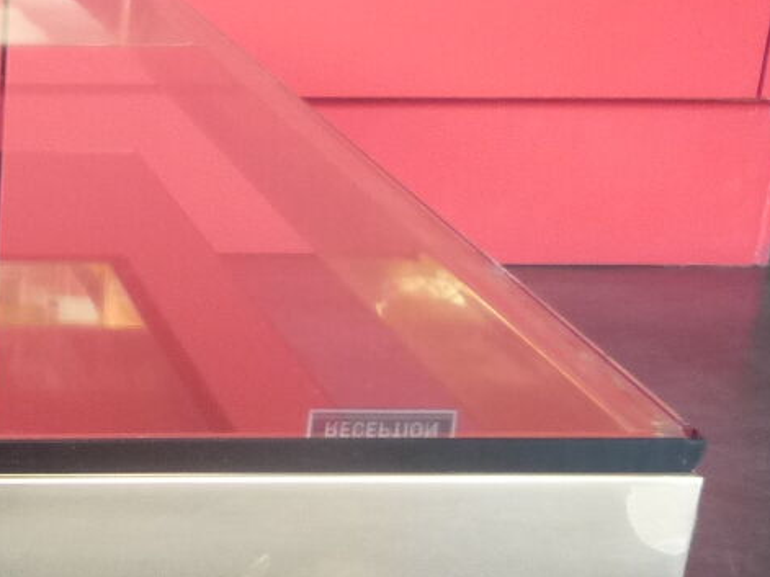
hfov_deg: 17.9
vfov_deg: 13.9
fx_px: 2268
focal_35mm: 102
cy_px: 767
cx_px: -252
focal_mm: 5.2
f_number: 3.3
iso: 200
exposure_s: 1/30
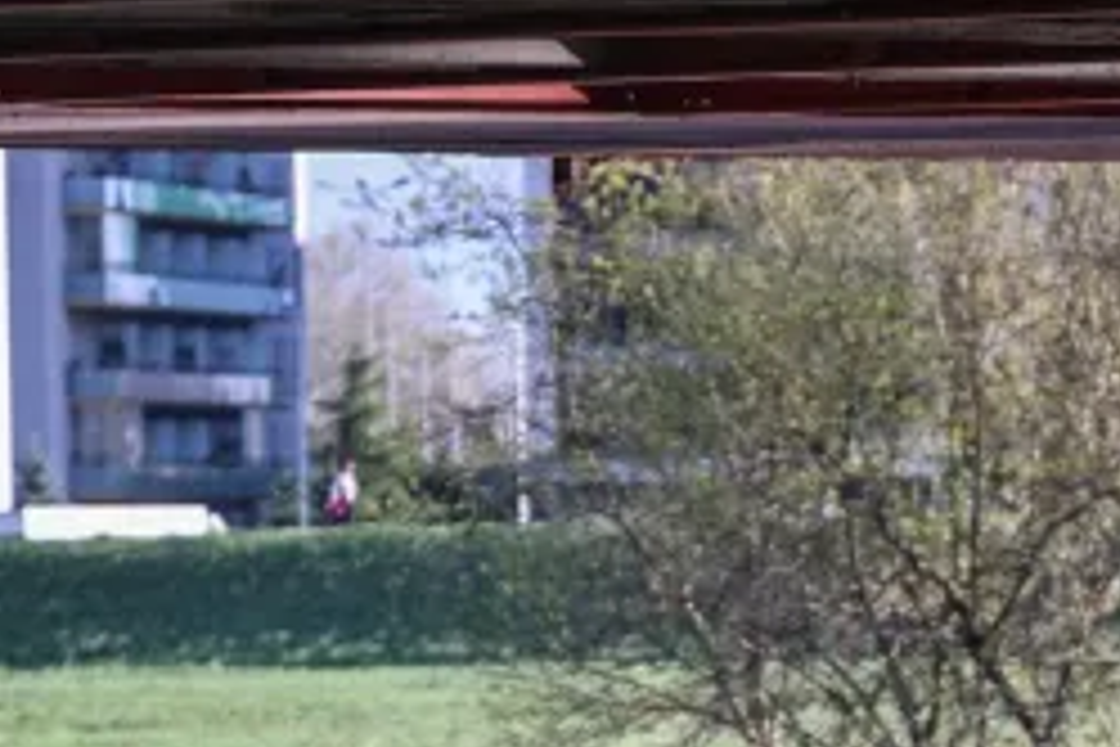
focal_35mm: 610
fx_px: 18976
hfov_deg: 3.4
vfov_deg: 2.3
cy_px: 979
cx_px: 643
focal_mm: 200
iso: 100
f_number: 2.8
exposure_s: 1/500
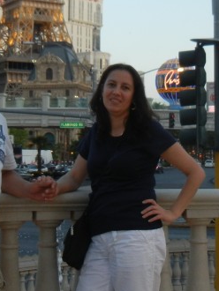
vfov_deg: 21.0
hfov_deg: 15.9
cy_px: 98
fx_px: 783
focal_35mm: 93
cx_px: 121
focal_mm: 5.4
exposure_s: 1/60
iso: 161
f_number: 3.5
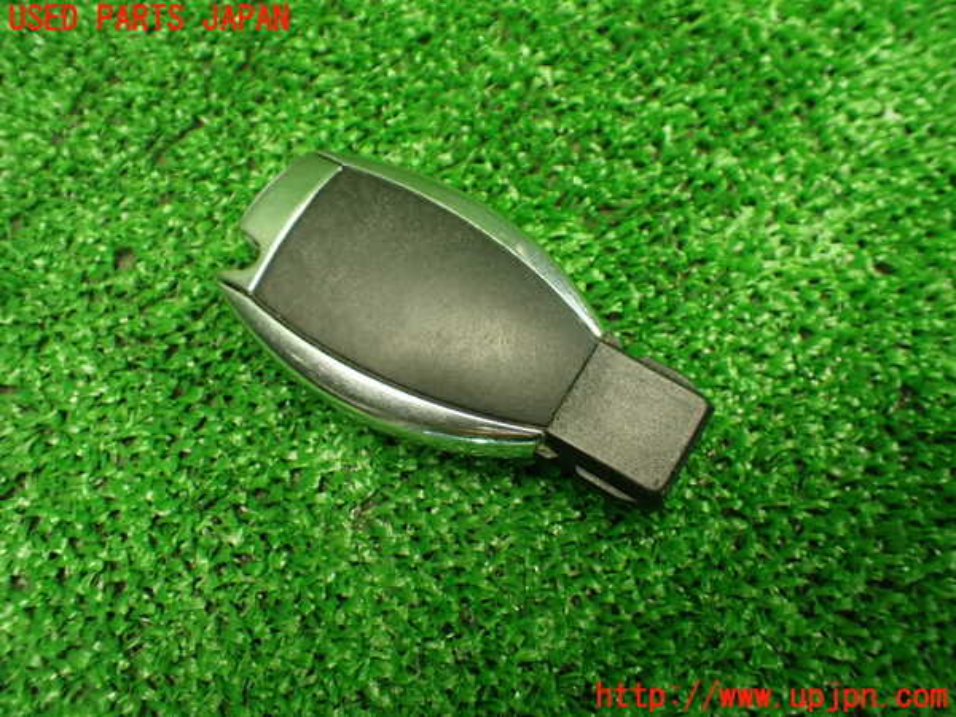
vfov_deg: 46.8
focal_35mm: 30
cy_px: 358
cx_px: 478
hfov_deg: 60.0
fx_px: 829
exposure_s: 1/100
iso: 800
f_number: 2.3
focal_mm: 5.4
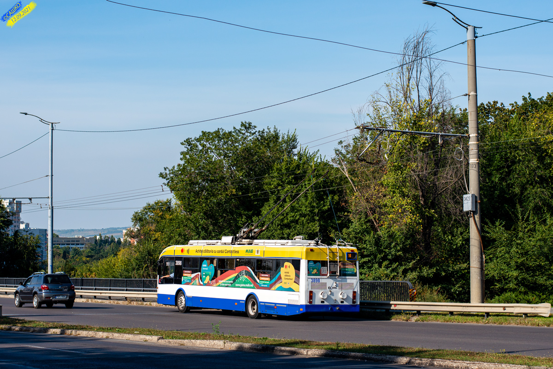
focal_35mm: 50
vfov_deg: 27.0
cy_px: 184
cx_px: 276
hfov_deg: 39.6
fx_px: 768
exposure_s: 1/1250
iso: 125
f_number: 4.5
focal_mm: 50
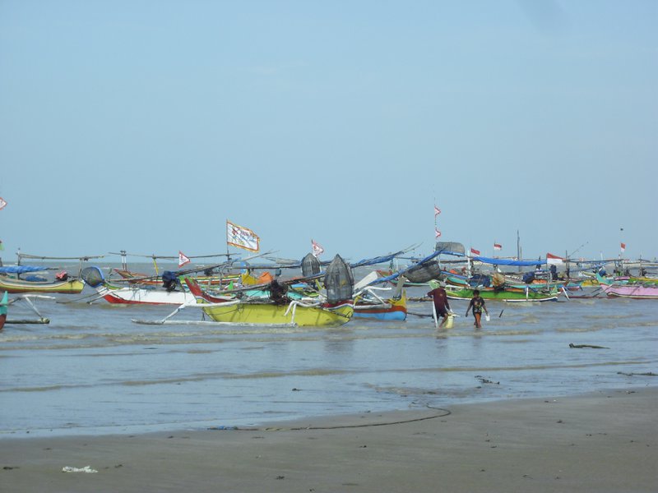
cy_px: 246
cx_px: 329
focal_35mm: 113
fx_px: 2148
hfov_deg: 17.4
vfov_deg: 13.1
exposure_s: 1/640
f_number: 5.2
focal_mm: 18.6
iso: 100
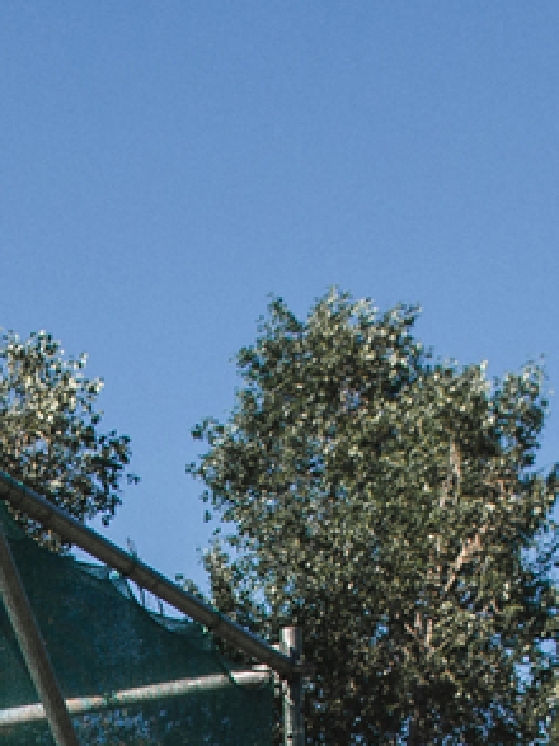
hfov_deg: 11.1
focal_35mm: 131
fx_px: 2825
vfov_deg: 13.7
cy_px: 1290
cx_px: -142
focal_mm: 20
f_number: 5.6
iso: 100
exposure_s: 1/400
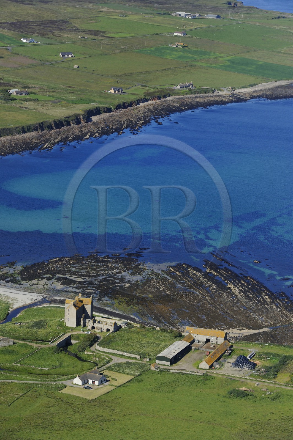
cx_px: 146
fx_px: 1590
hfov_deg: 10.5
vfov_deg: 15.8
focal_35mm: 130
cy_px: 220
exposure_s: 1/800
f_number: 9
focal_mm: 130
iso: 400
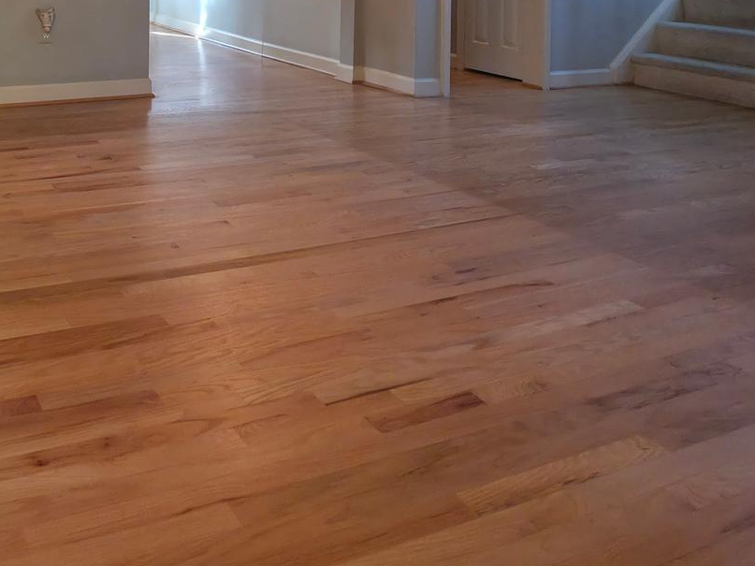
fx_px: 720
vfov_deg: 35.8
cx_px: 118
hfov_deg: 50.8
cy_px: -72
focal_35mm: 33
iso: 100
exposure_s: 1/40
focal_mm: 2.2
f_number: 1.9
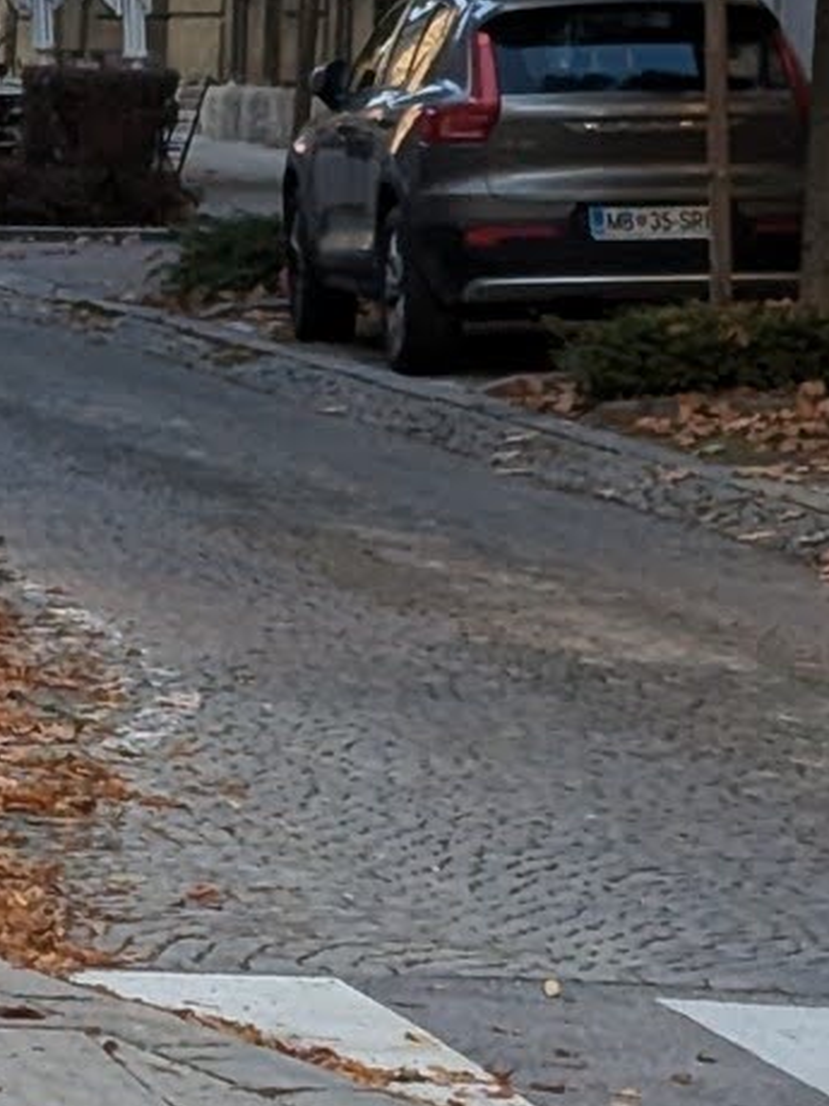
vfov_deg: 7.3
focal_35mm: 267
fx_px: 8526
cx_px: -627
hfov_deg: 5.5
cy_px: -414
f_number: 1.85
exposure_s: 1/580
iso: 45
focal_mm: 6.81
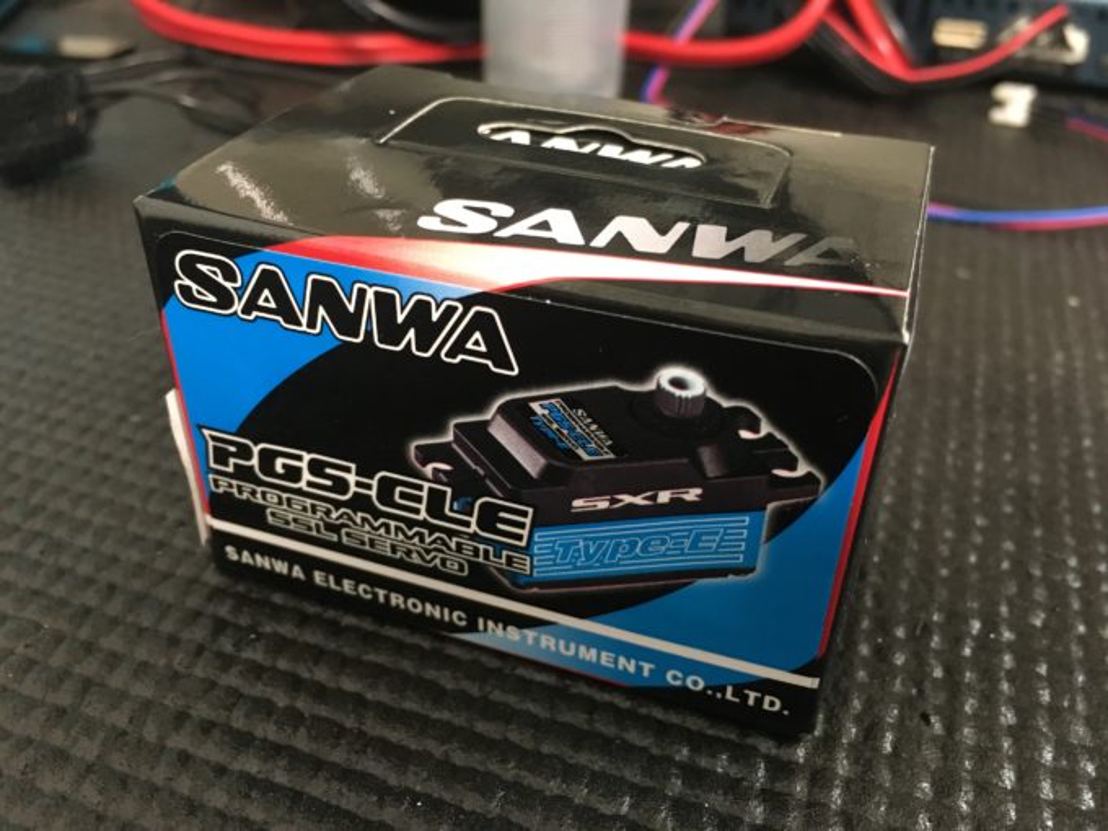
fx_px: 928
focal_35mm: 29
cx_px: 554
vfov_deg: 48.2
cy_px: 416
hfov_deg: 61.7
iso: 250
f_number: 2.2
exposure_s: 1/15
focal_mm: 4.15
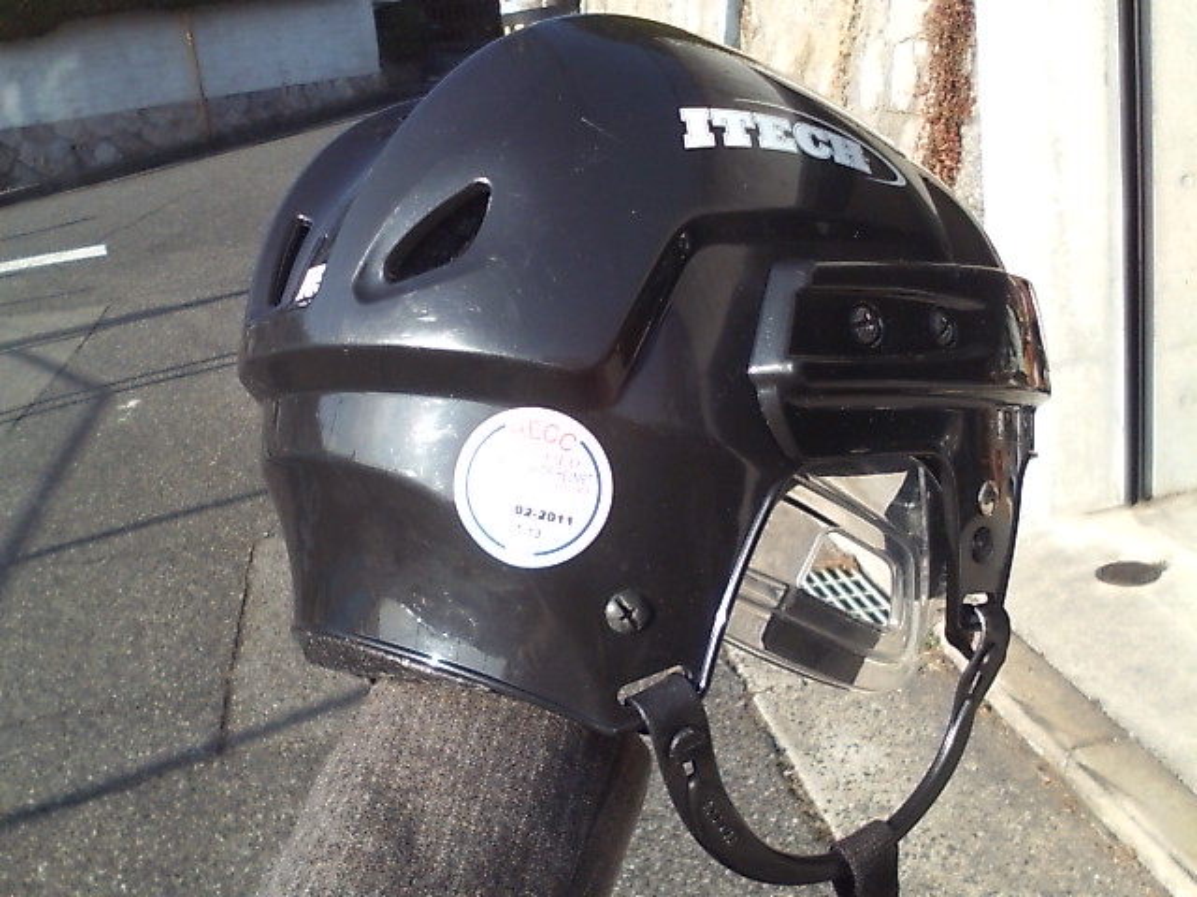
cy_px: 448
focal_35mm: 29
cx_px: 598
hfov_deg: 61.7
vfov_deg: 48.2
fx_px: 1003
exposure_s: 1/345
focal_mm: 3.73
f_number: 3.5
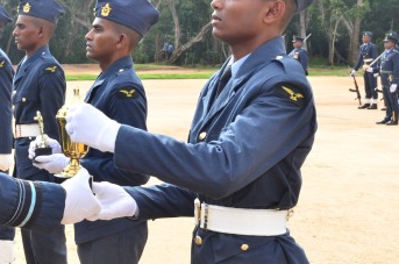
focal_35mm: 105
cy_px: 113
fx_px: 1161
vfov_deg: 13.0
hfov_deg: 19.2
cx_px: 56
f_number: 11
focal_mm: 40
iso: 320
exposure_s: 1/125
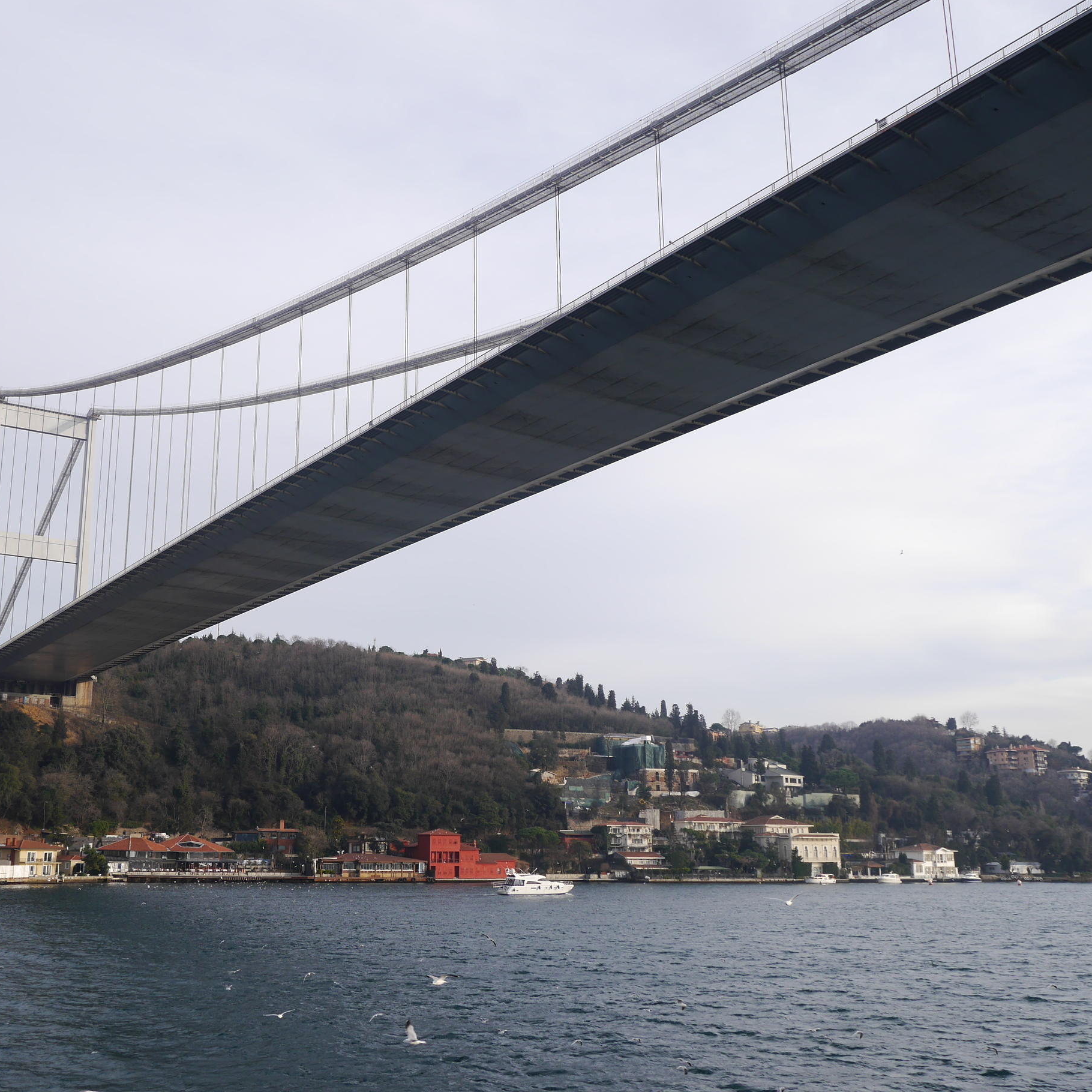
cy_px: 560
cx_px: 425
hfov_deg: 48.1
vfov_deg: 48.4
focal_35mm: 34
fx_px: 1213
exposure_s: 1/320
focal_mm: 14
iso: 160
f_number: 5.6
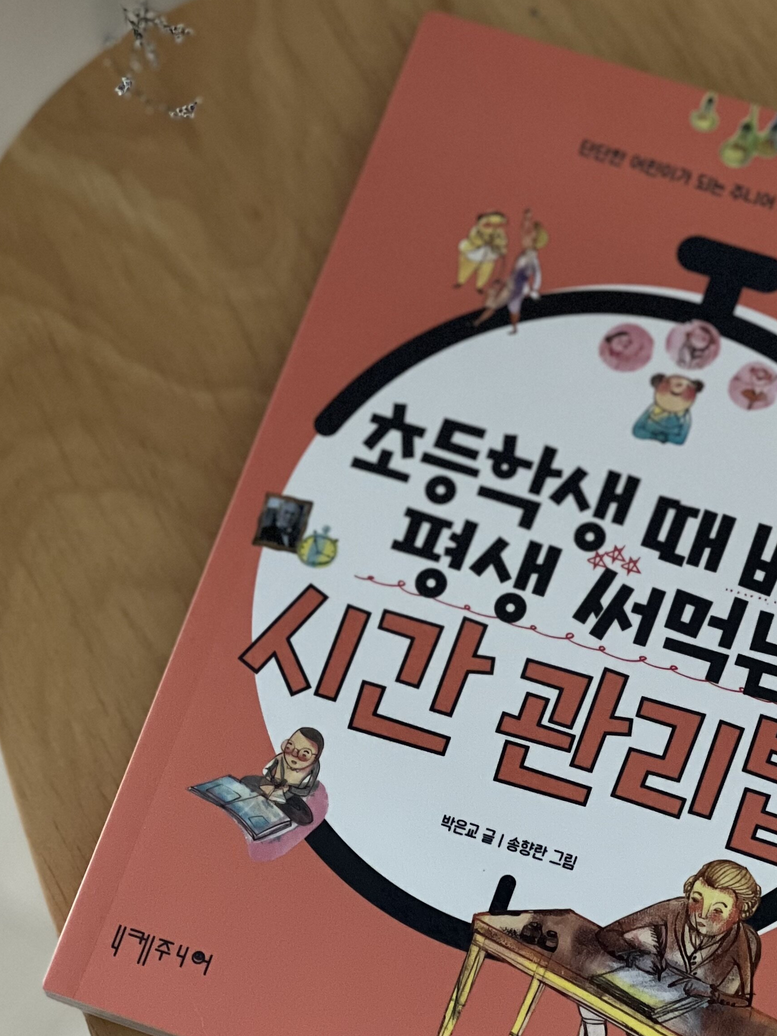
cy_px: 455
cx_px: 482
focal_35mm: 135
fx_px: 4040
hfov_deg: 11.0
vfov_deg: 14.6
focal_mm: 9
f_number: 2.8
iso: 400
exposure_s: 1/30
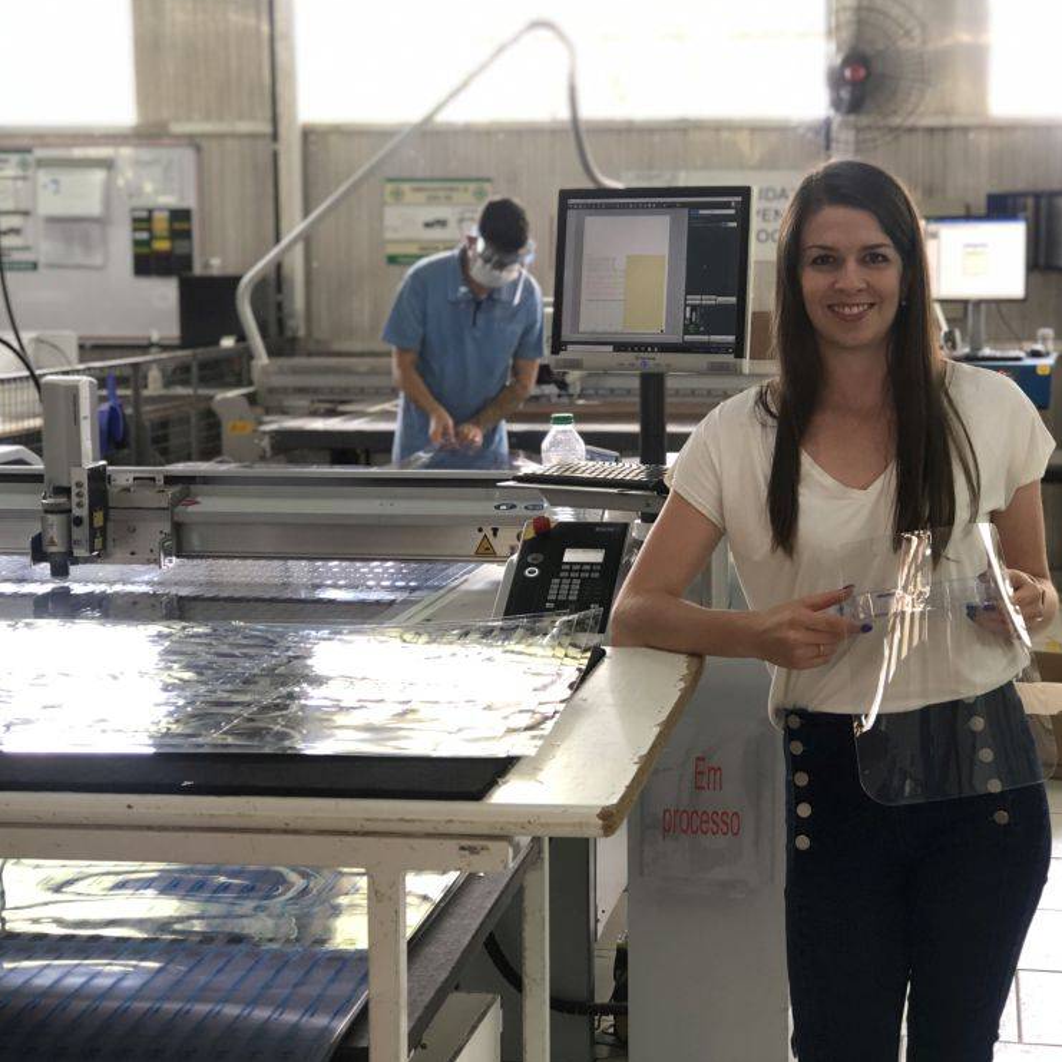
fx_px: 2360
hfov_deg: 25.3
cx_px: 613
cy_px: 527
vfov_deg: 25.4
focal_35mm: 68
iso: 125
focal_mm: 6.6
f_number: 2.8
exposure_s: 1/30
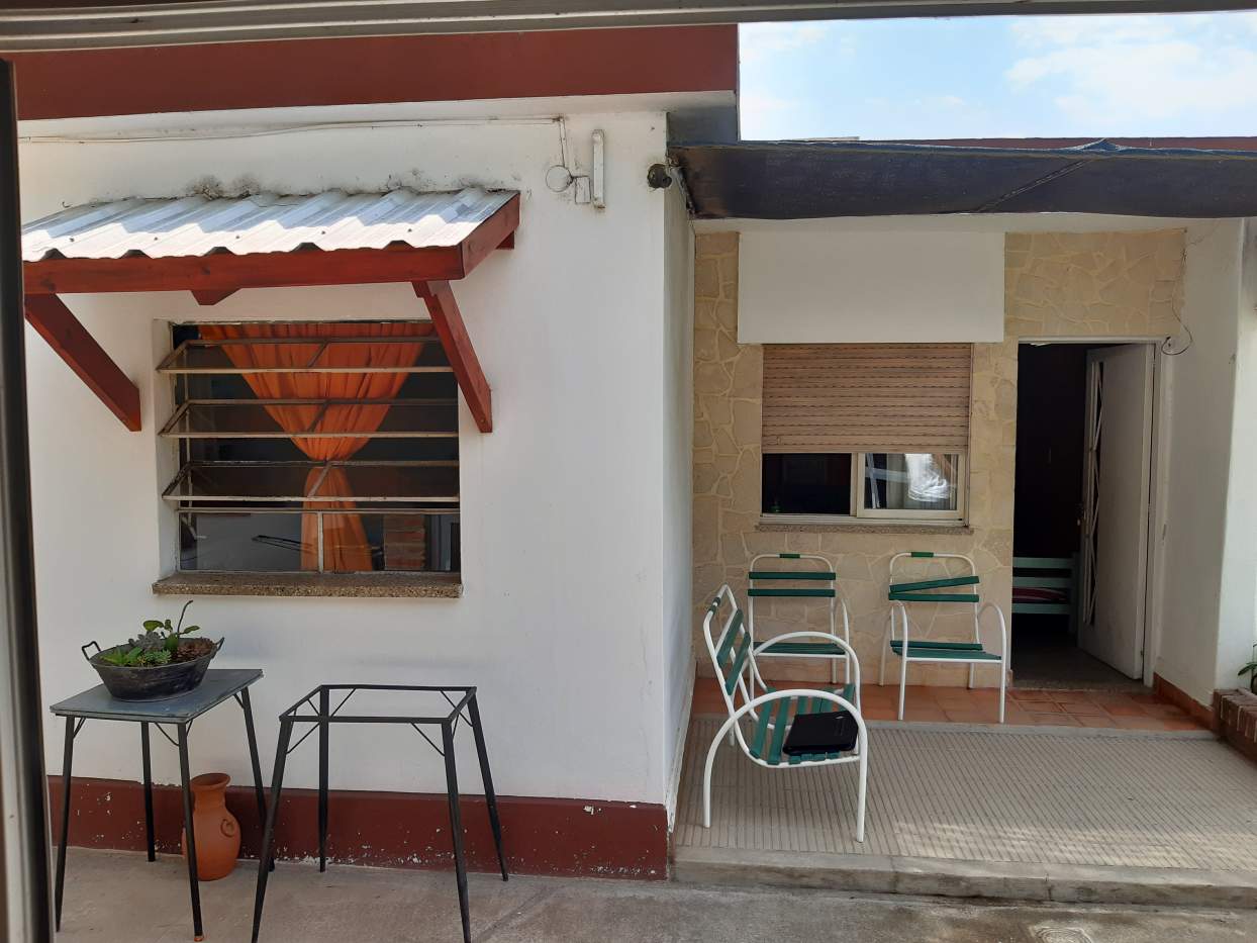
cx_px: 628
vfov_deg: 53.1
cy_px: 472
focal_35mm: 26
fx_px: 944
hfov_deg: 67.3
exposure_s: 1/1397
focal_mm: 3.92
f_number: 1.7
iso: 100
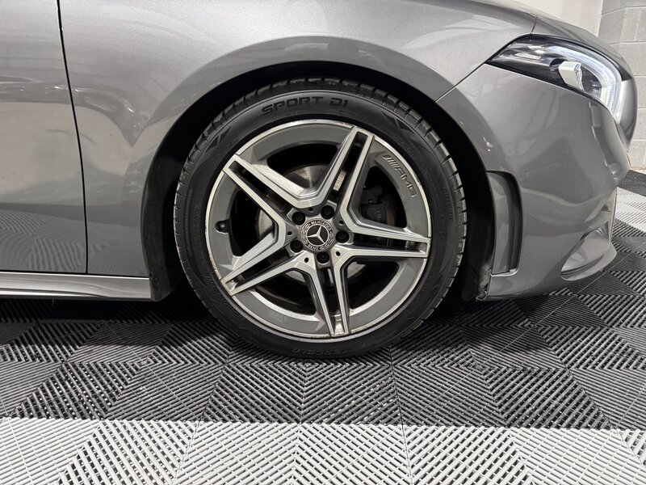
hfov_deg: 71.6
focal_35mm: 24
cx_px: 323
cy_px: 242
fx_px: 448
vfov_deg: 56.8
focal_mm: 6.76
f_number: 1.78
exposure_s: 1/50
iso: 800
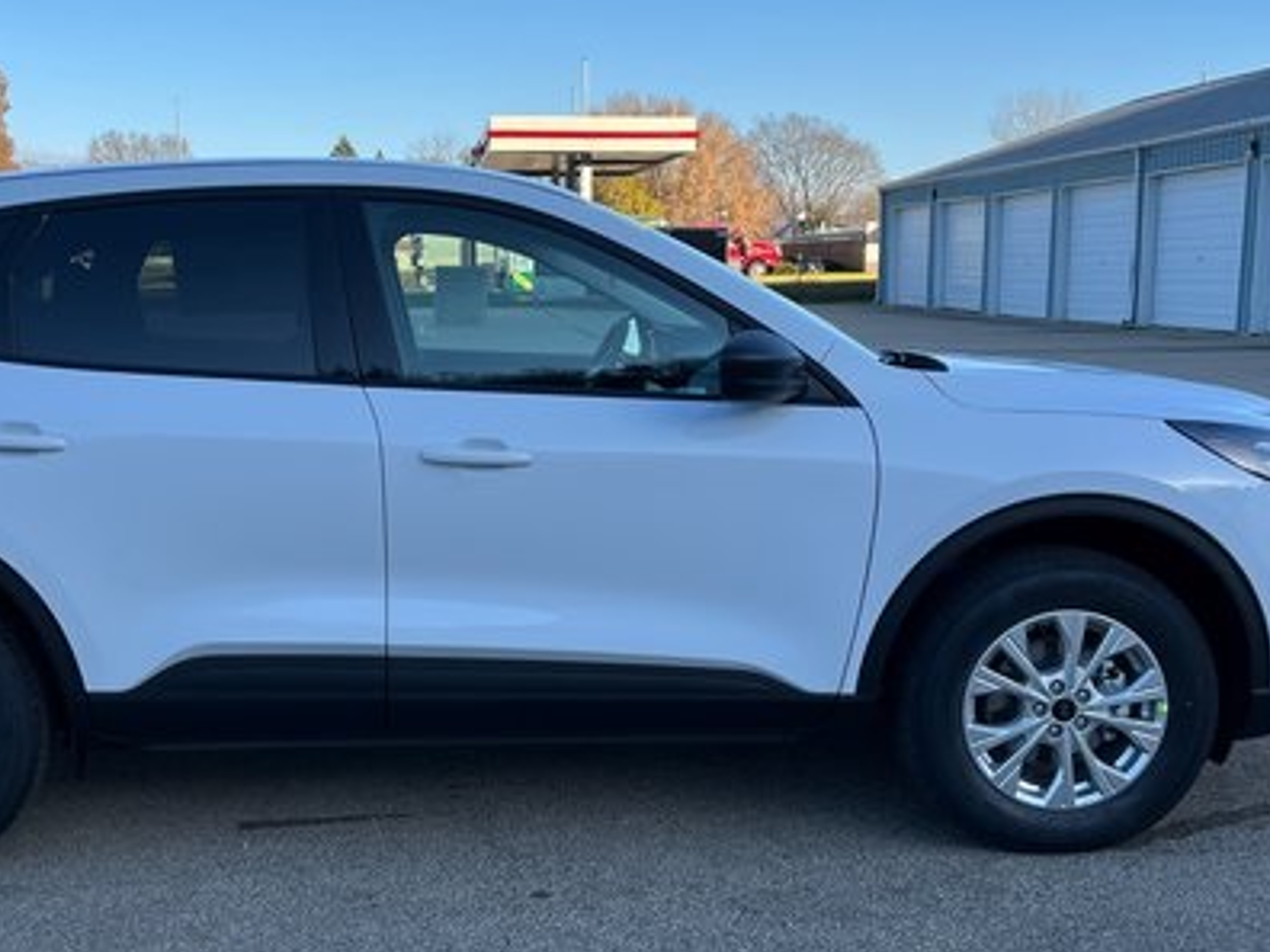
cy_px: 471
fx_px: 1541
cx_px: 449
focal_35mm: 42
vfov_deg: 34.3
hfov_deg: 44.3
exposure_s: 1/1600
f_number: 1.6
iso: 50
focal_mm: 5.1
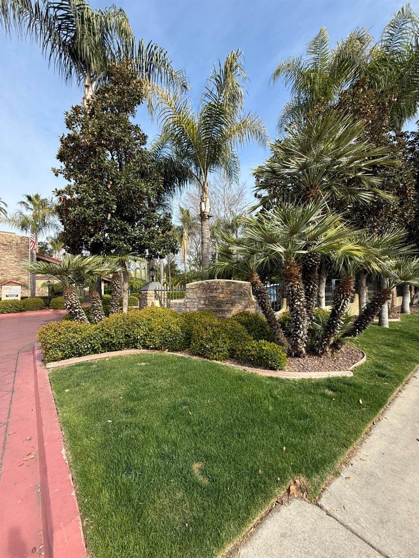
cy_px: 279
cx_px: 210
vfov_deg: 102.1
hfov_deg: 85.7
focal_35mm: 14
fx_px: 226
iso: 50
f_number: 2.2
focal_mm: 2.22
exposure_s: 1/726
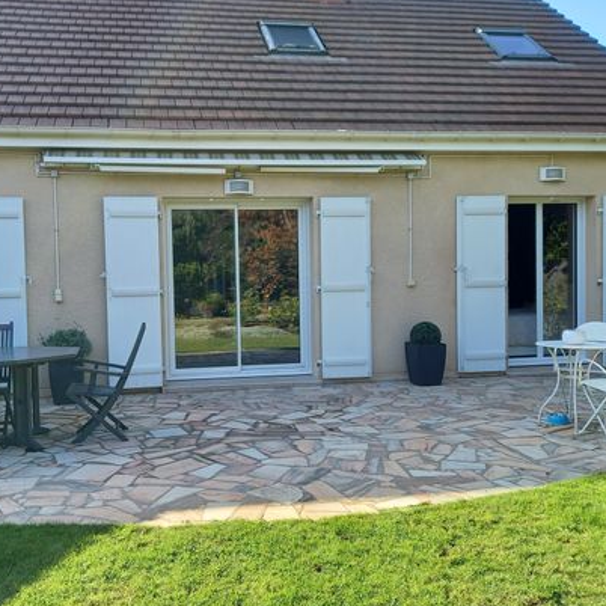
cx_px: 238
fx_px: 654
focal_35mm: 33
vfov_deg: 49.7
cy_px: 300
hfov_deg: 49.4
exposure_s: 1/222
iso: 50
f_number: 2
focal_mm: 4.6
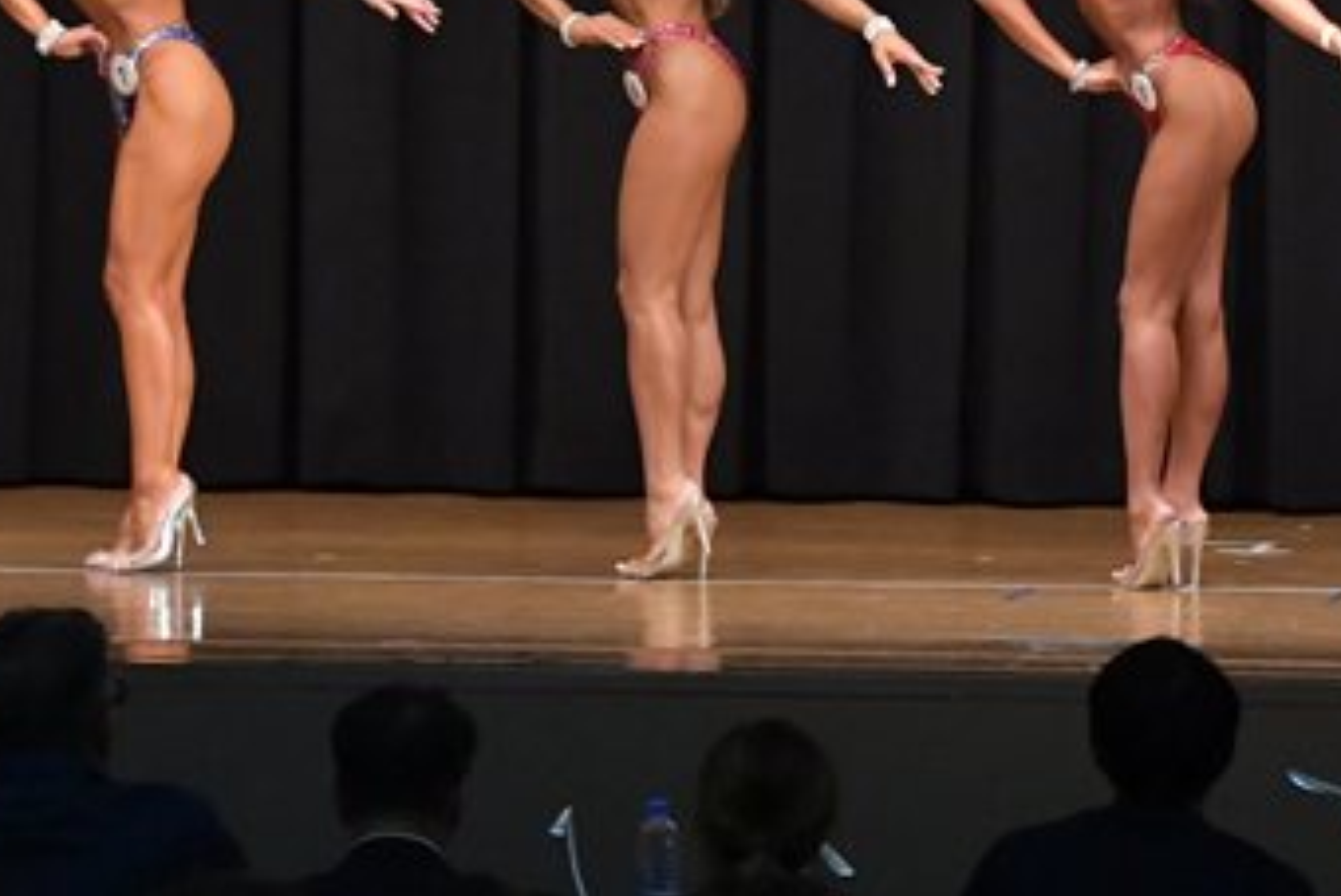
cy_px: 24
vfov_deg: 4.9
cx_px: 1217
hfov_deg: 7.3
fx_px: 10434
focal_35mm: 280
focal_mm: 82
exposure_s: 1/400
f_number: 5.6
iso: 6400
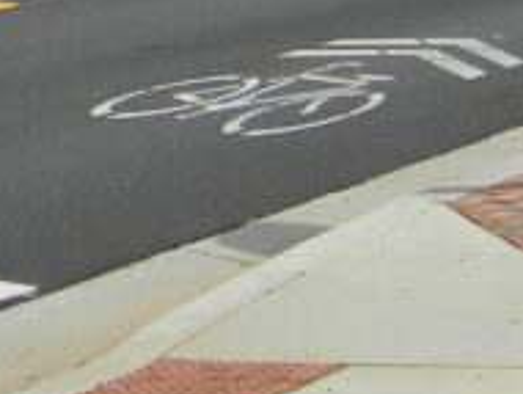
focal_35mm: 194
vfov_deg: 7.5
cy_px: -270
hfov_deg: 9.9
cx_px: 768
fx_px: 2935
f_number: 7.4
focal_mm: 6.4
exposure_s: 1/334
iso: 80
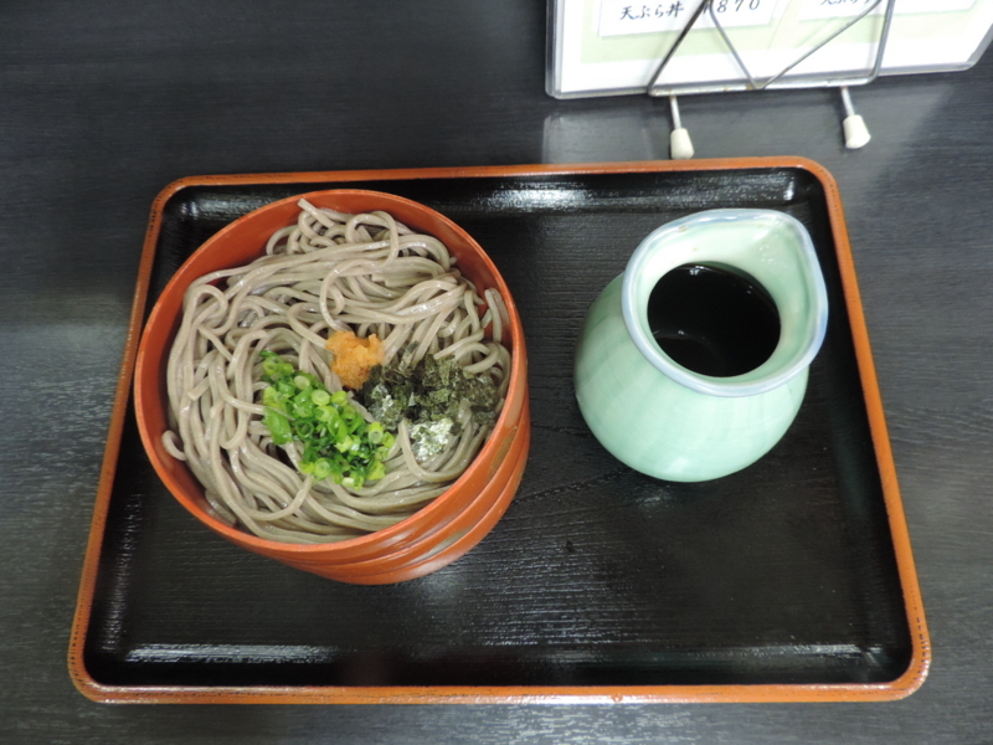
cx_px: 496
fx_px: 688
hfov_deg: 71.6
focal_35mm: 24
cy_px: 372
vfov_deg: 56.8
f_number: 3
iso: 400
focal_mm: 4.3
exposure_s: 1/15
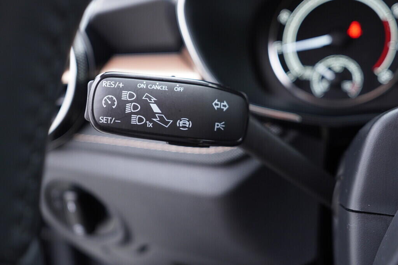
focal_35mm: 36
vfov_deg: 36.9
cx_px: 199
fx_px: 398
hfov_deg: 53.1
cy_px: 132
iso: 320
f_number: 2.8
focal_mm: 24
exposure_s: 1/40
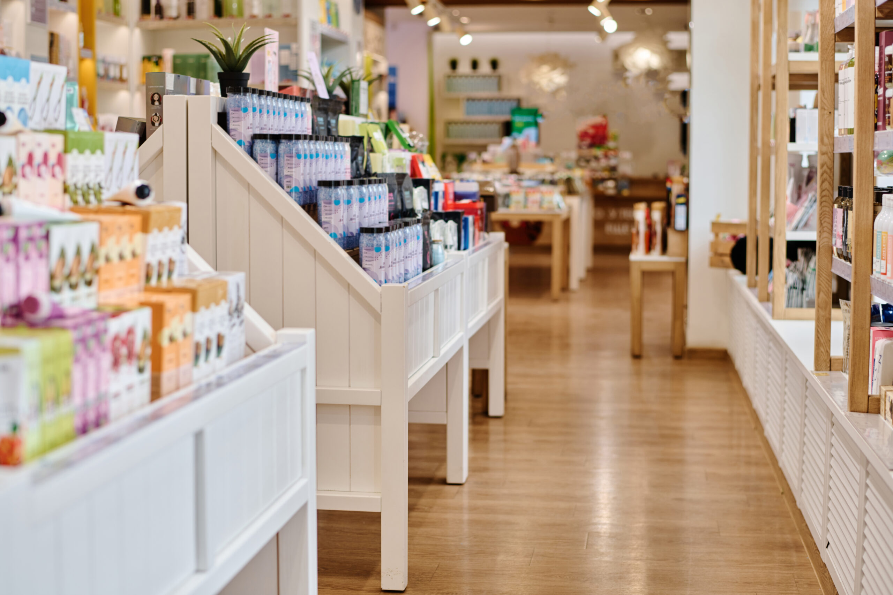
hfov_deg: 34.5
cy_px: 298
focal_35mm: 58
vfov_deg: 23.4
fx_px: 1439
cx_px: 446
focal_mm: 58
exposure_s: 1/250
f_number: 2.8
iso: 250
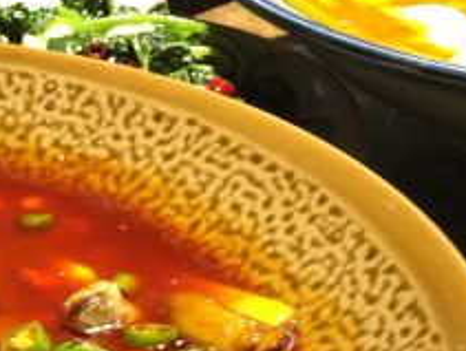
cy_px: 476
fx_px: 1295
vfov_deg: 14.7
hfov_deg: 18.5
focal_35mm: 96
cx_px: -188
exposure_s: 1/17
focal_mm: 4.15
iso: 80
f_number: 2.2
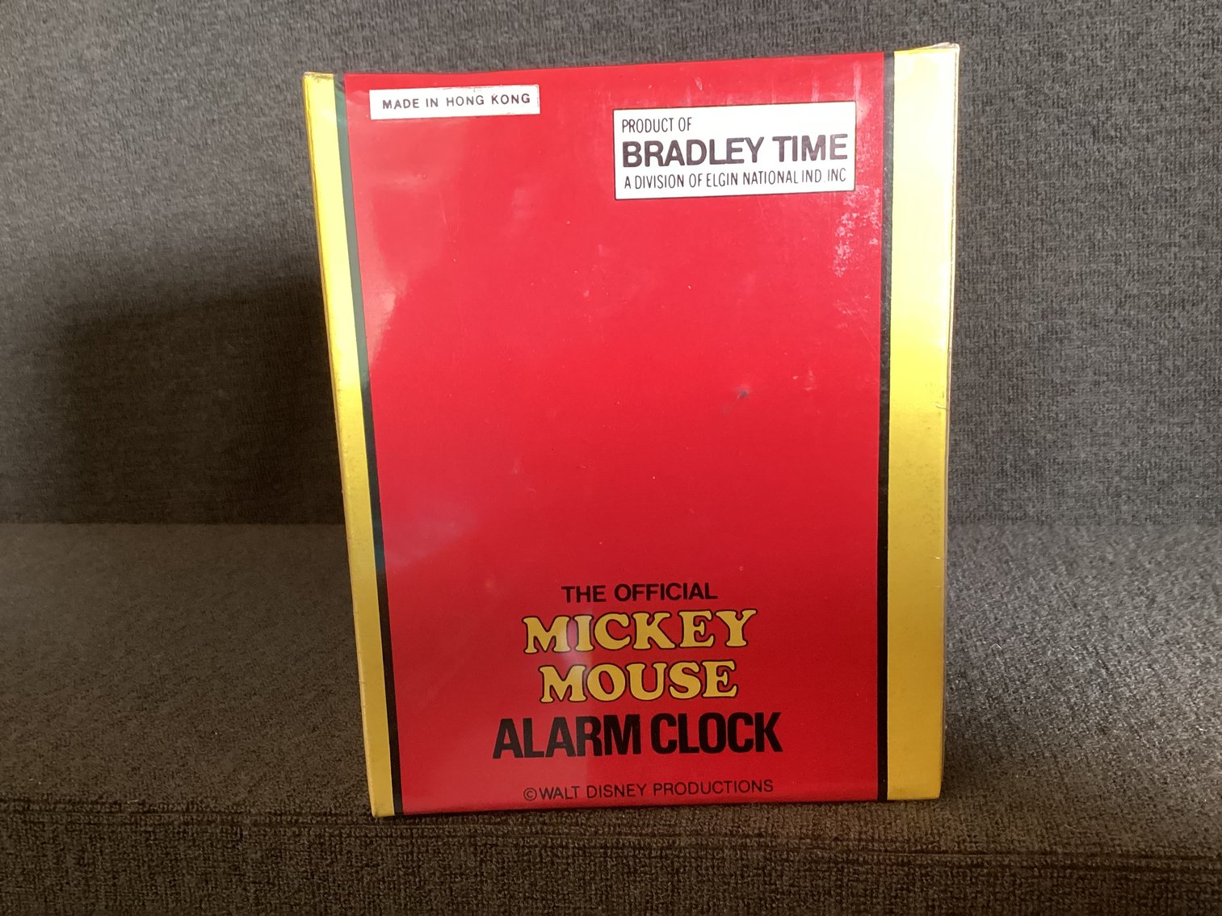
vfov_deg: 45.4
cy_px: 458
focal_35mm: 31
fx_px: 1094
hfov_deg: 58.3
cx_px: 611
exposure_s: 1/60
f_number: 2.4
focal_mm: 3.3
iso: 250
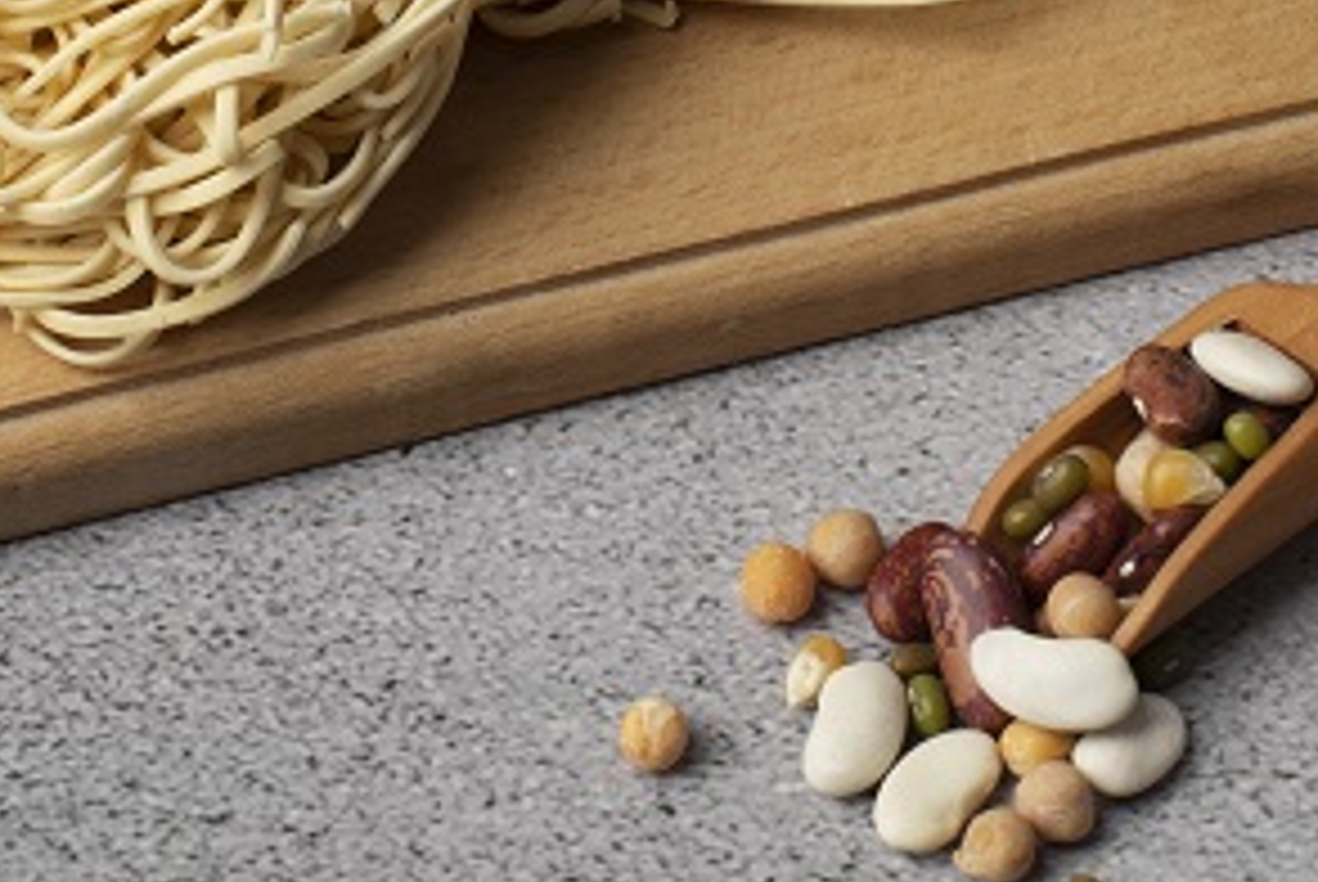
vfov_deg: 7.5
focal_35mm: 182
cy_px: -248
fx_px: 6670
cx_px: 753
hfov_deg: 11.3
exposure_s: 1/100
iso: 100
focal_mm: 50
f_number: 7.1
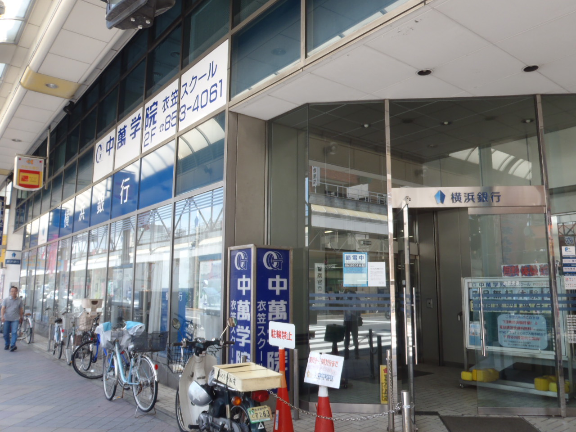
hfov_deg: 63.4
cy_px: 216
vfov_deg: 49.7
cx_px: 288
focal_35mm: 28
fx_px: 466
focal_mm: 5
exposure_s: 1/60
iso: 64
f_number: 4
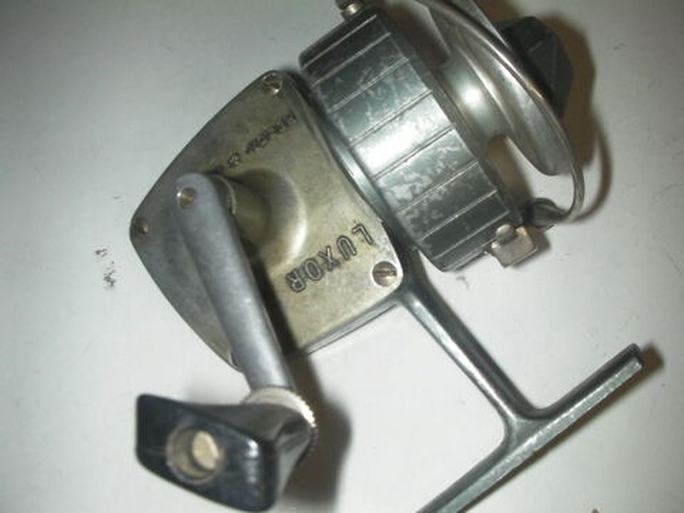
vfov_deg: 37.7
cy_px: 256
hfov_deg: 49.0
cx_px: 342
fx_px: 751
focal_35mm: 38
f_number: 5.6
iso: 200
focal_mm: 6.3
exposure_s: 1/30
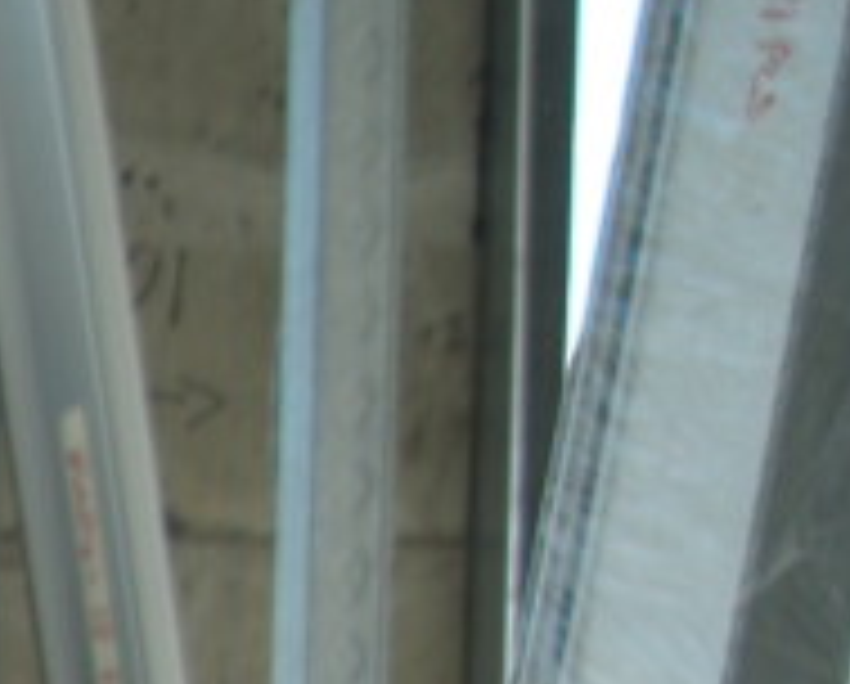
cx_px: -1745
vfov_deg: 7.5
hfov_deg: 8.5
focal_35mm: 187
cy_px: 1850
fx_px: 4714
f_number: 4.5
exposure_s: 1/200
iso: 100
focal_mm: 18
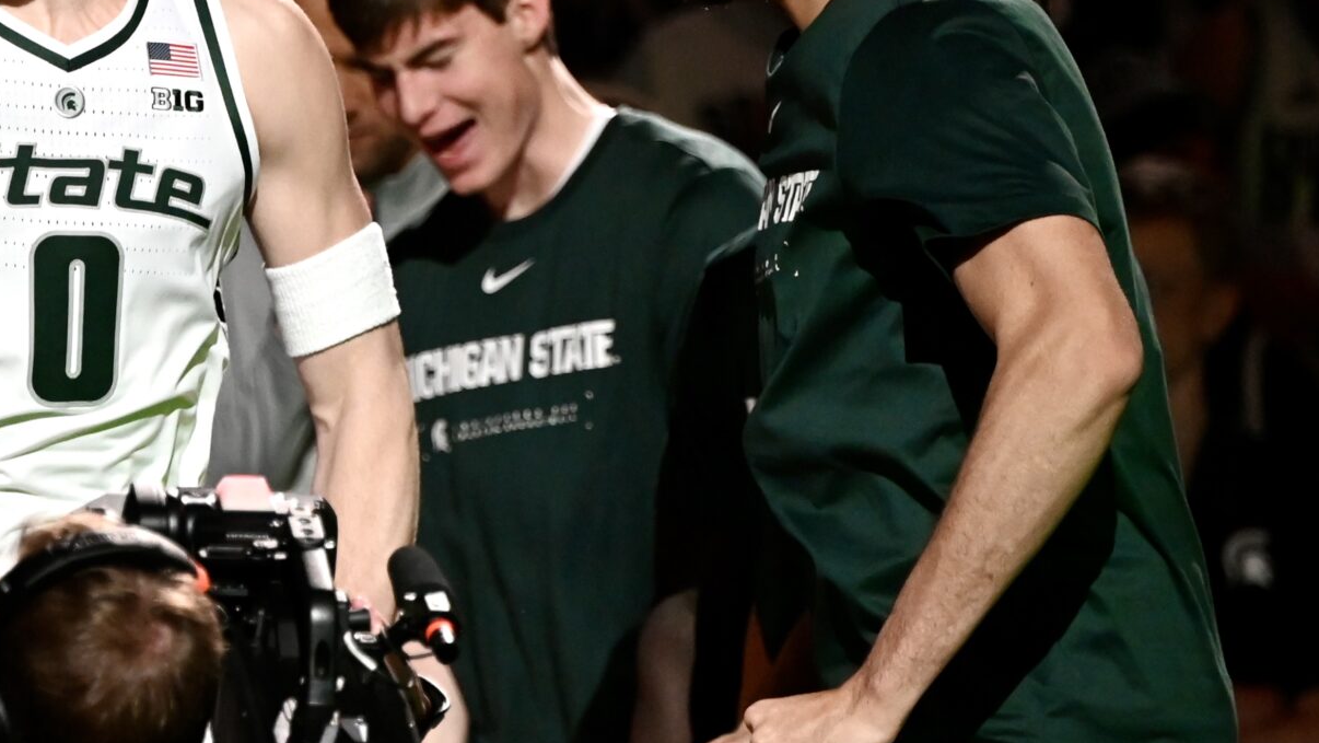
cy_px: 321
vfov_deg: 3.1
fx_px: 13608
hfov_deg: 5.5
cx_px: 65
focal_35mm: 389
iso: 5000
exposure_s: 1/3200
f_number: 2.8
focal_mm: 175
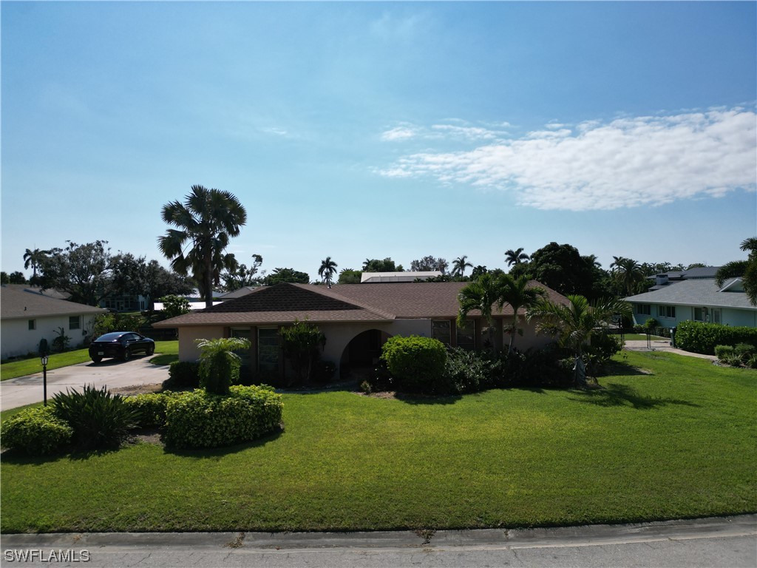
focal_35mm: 24
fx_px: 525
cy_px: 284
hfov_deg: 71.6
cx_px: 378
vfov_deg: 56.8
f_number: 1.7
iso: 110
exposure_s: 1/6400
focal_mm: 6.72
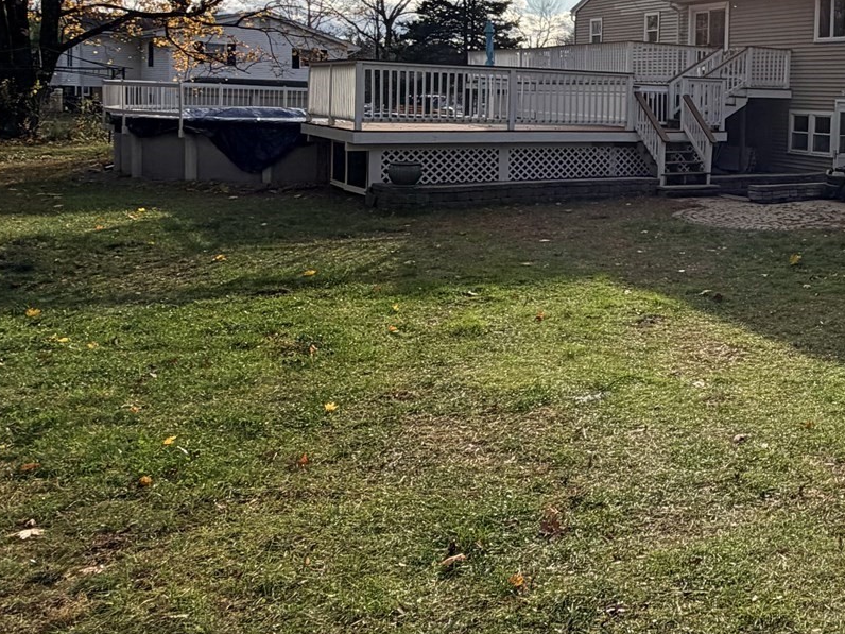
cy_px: 147
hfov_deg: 43.0
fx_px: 879
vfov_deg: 38.5
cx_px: 874
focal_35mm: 36
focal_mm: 2.22
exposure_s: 1/853
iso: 25
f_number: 2.2
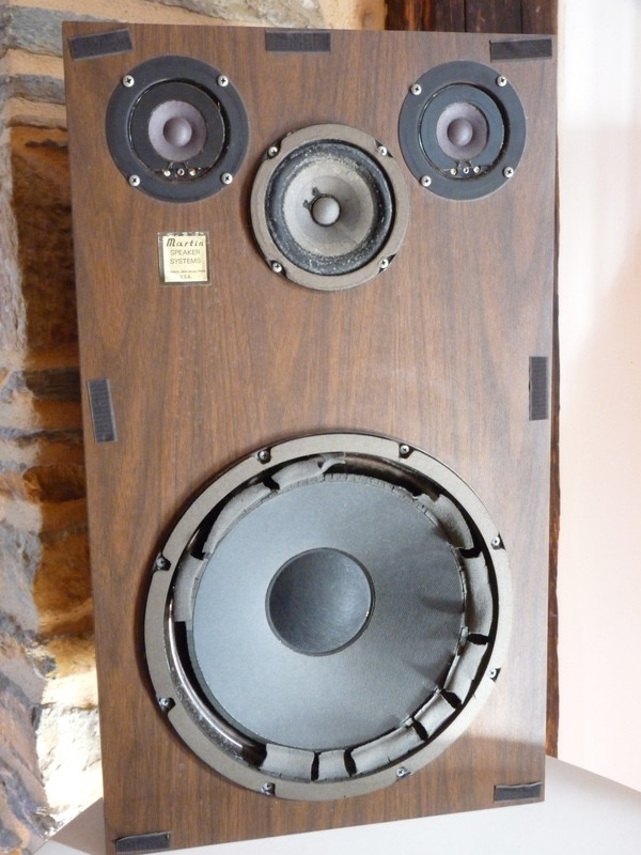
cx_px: 320
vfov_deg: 42.9
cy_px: 428
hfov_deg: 32.9
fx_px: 1086
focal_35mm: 44
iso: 800
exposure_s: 1/40
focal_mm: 7.8
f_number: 3
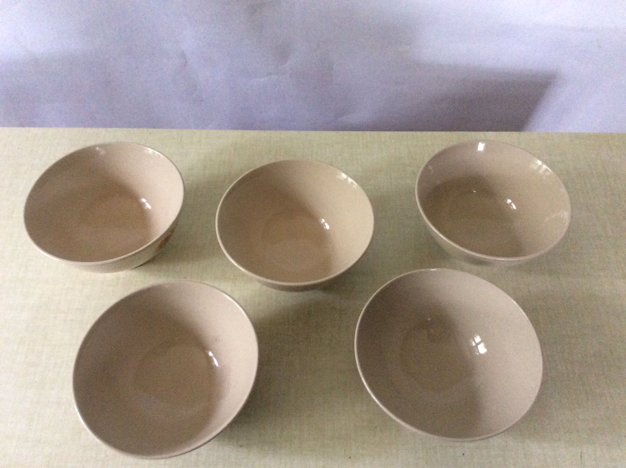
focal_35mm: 32
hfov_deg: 56.9
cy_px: 234
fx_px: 578
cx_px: 313
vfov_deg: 44.1
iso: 320
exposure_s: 1/20
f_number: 2.4
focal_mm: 3.3
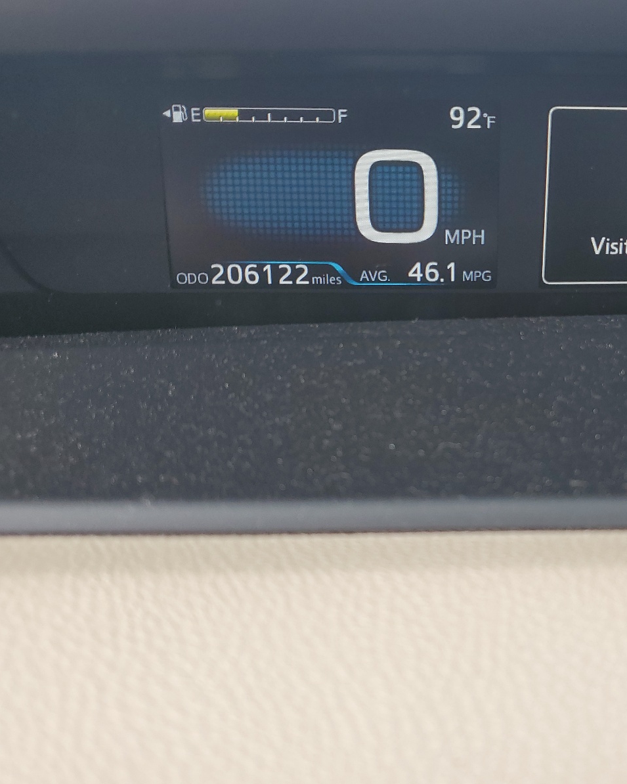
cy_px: 393
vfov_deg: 52.8
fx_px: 789
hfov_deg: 41.8
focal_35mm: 34
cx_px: 483
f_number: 1.5
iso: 52
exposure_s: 1/120
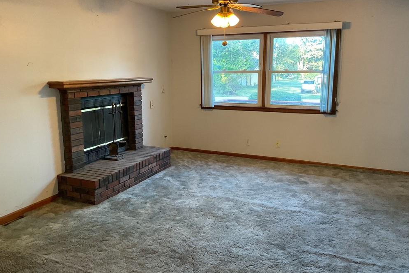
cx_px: 204
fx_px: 352
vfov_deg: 42.3
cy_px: 130
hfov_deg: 60.3
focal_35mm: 31
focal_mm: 3
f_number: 1.8
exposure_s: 1/60
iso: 125
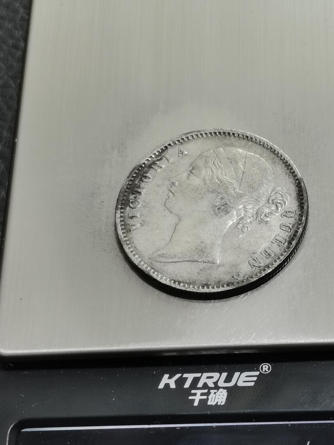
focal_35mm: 102
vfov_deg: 19.3
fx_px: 1312
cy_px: 215
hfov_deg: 14.5
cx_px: 218
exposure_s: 1/100
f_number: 1.8
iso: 80
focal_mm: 5.58
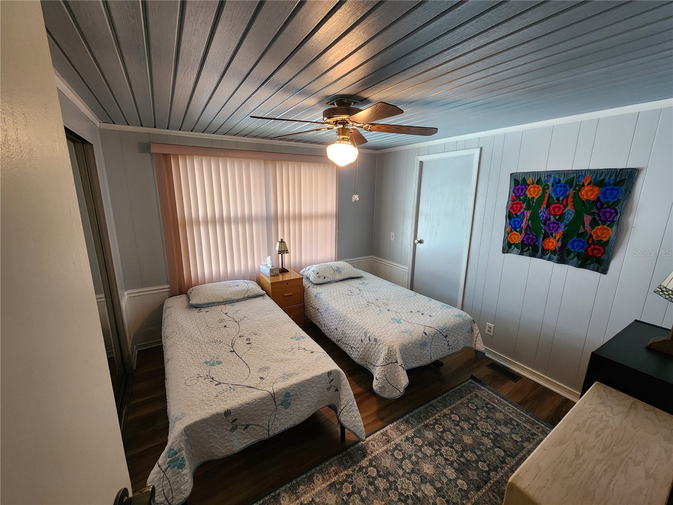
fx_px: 253
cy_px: 252
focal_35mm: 13
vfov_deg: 89.9
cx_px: 336
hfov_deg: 106.2
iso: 200
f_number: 2.2
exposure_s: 1/60
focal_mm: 2.2
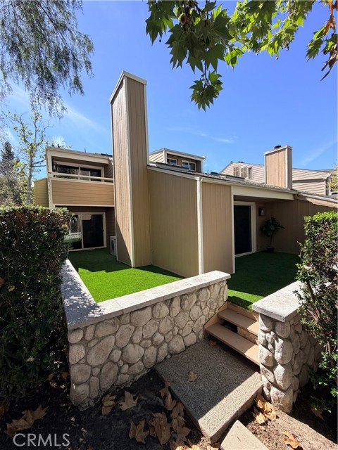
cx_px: 169
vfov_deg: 102.1
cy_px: 225
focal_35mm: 14
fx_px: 182
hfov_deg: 85.7
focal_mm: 2.22
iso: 40
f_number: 2.2
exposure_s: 1/770
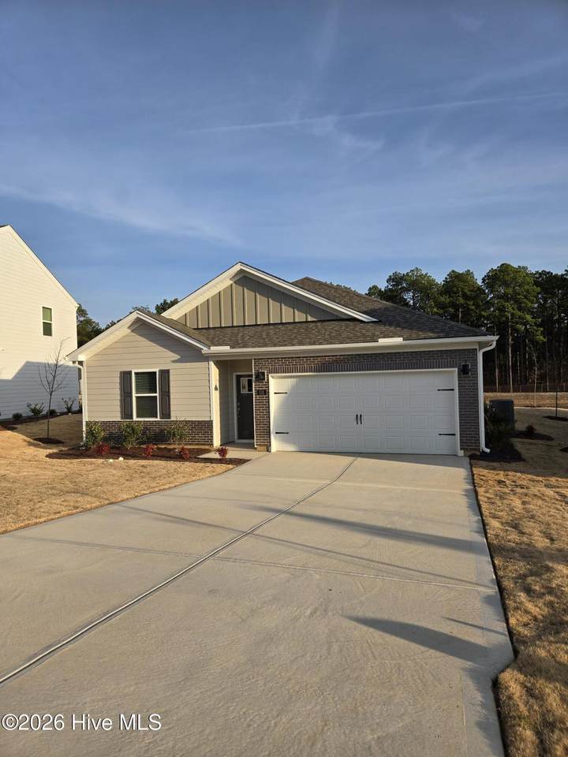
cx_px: 284
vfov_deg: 73.9
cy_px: 378
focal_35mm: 23
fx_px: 503
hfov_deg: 58.9
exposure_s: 1/2921
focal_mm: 5.4
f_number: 1.8
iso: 50
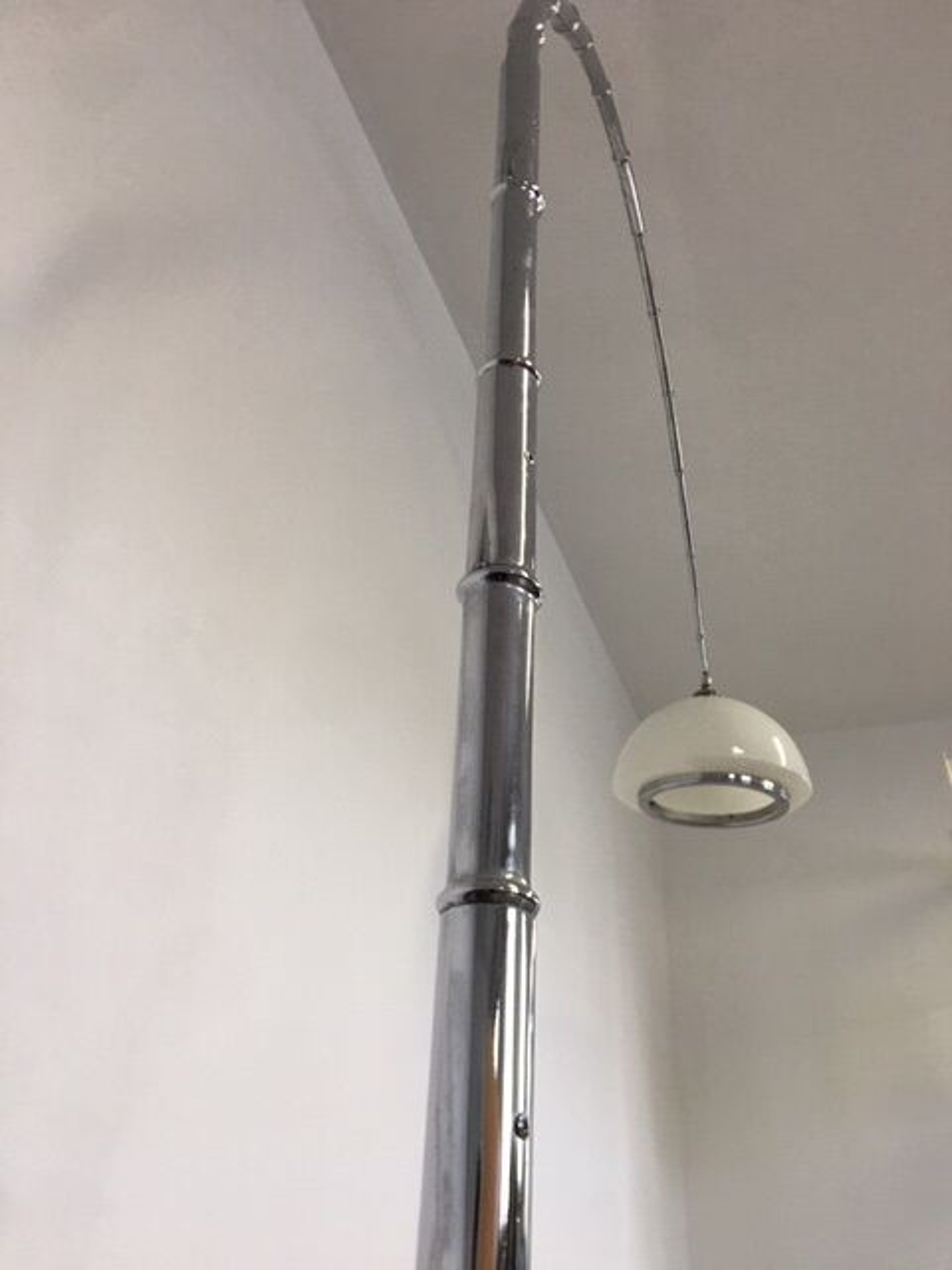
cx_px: 476
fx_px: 1063
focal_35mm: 29
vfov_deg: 61.7
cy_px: 635
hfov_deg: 48.2
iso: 50
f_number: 2.2
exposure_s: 1/33
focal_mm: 4.15
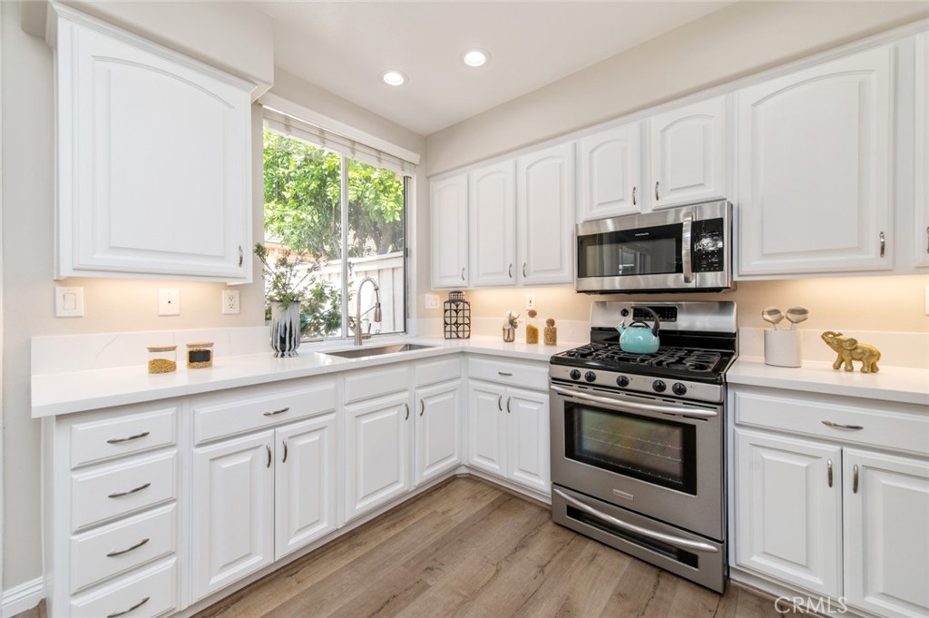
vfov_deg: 81.1
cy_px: 309
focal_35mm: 14
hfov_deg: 104.3
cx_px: 464
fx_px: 361
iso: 200
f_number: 5
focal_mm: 14
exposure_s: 1/125
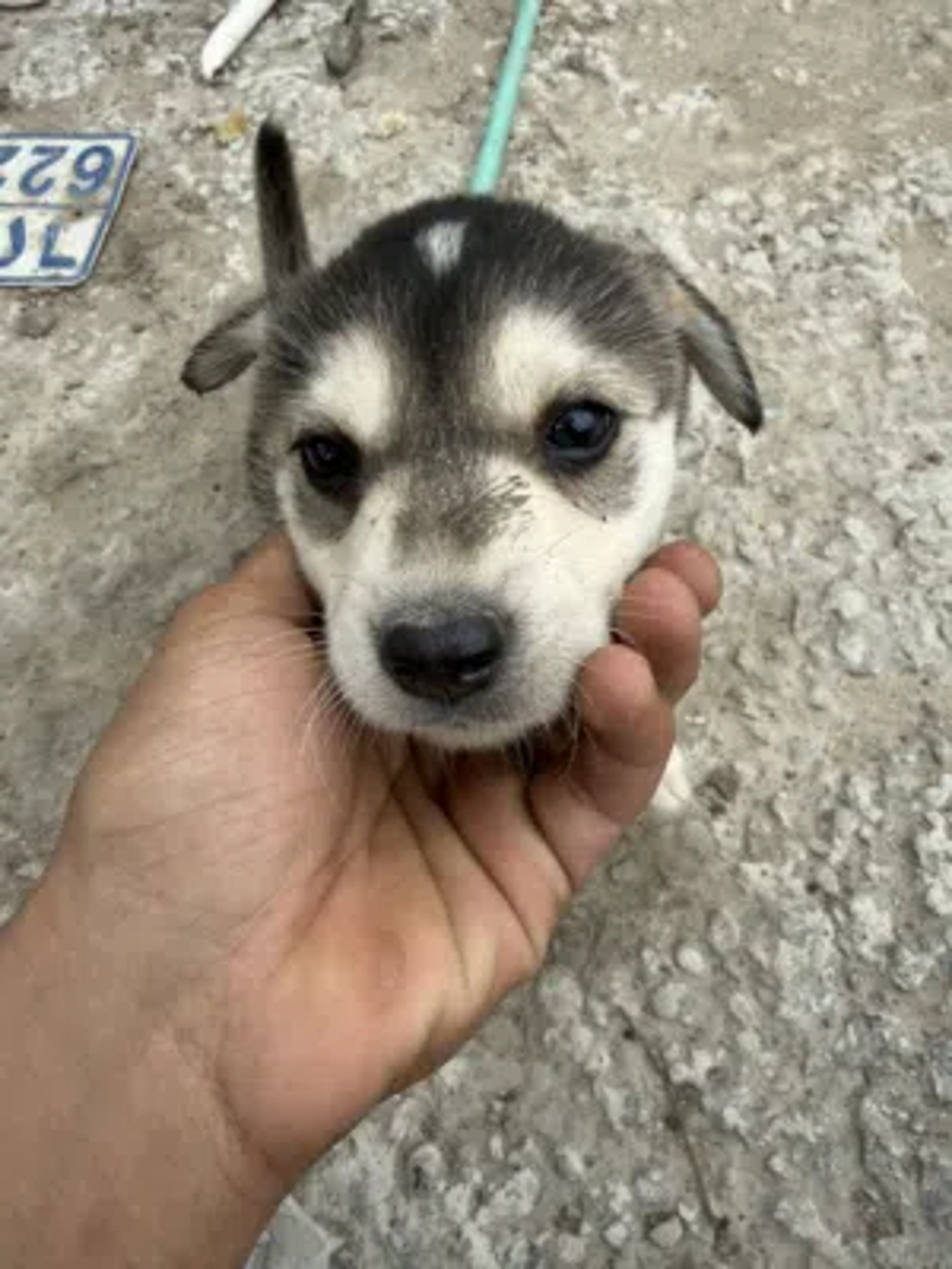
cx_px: 476
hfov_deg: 56.8
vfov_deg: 71.6
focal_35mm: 24
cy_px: 634
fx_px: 880
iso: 40
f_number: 2.2
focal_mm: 2.22
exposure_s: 1/507
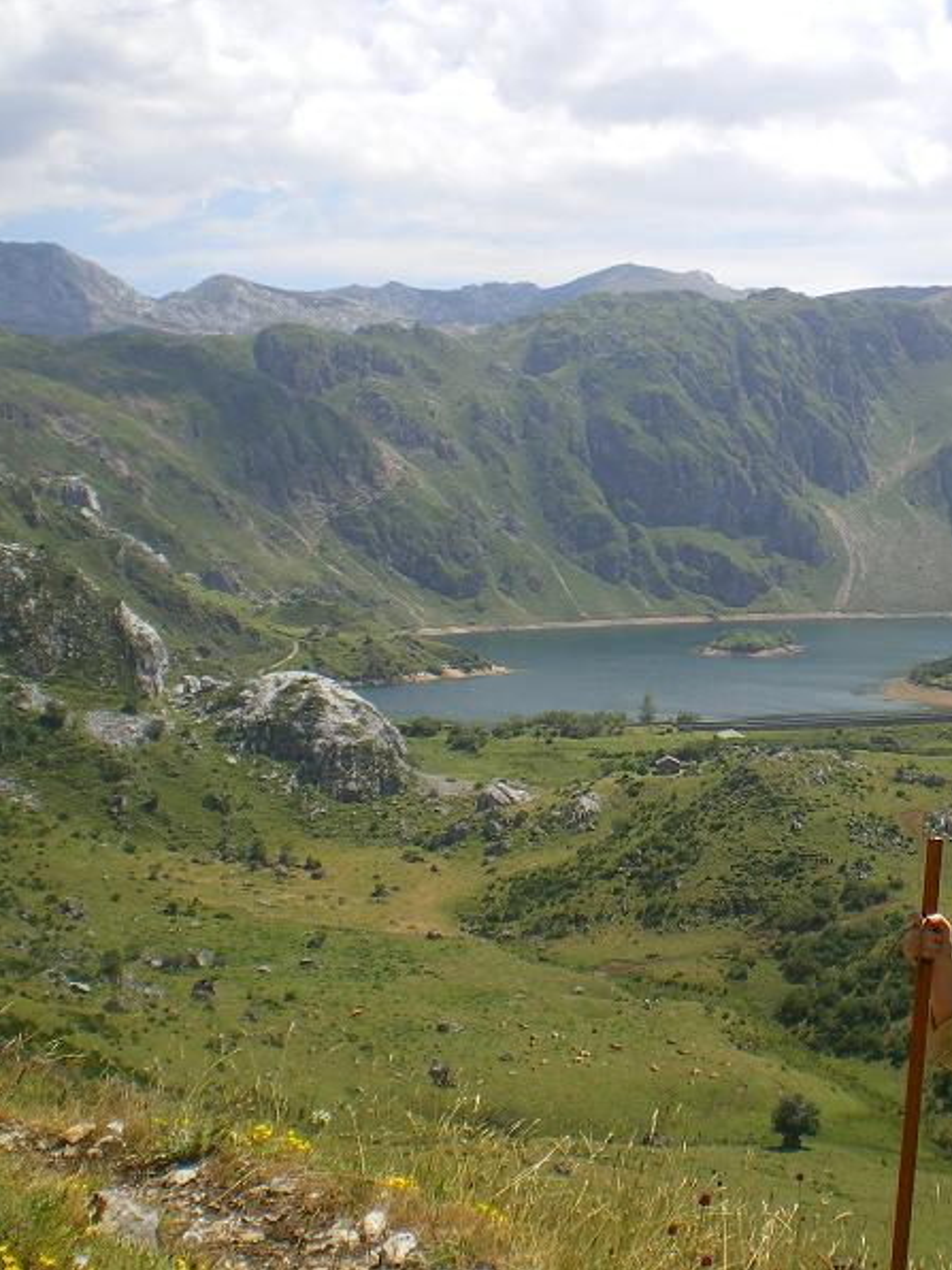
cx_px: 713
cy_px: 633
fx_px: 1870
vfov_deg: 37.5
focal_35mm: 51
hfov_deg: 28.2
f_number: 4.6
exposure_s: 1/320
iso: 64
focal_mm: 6.3
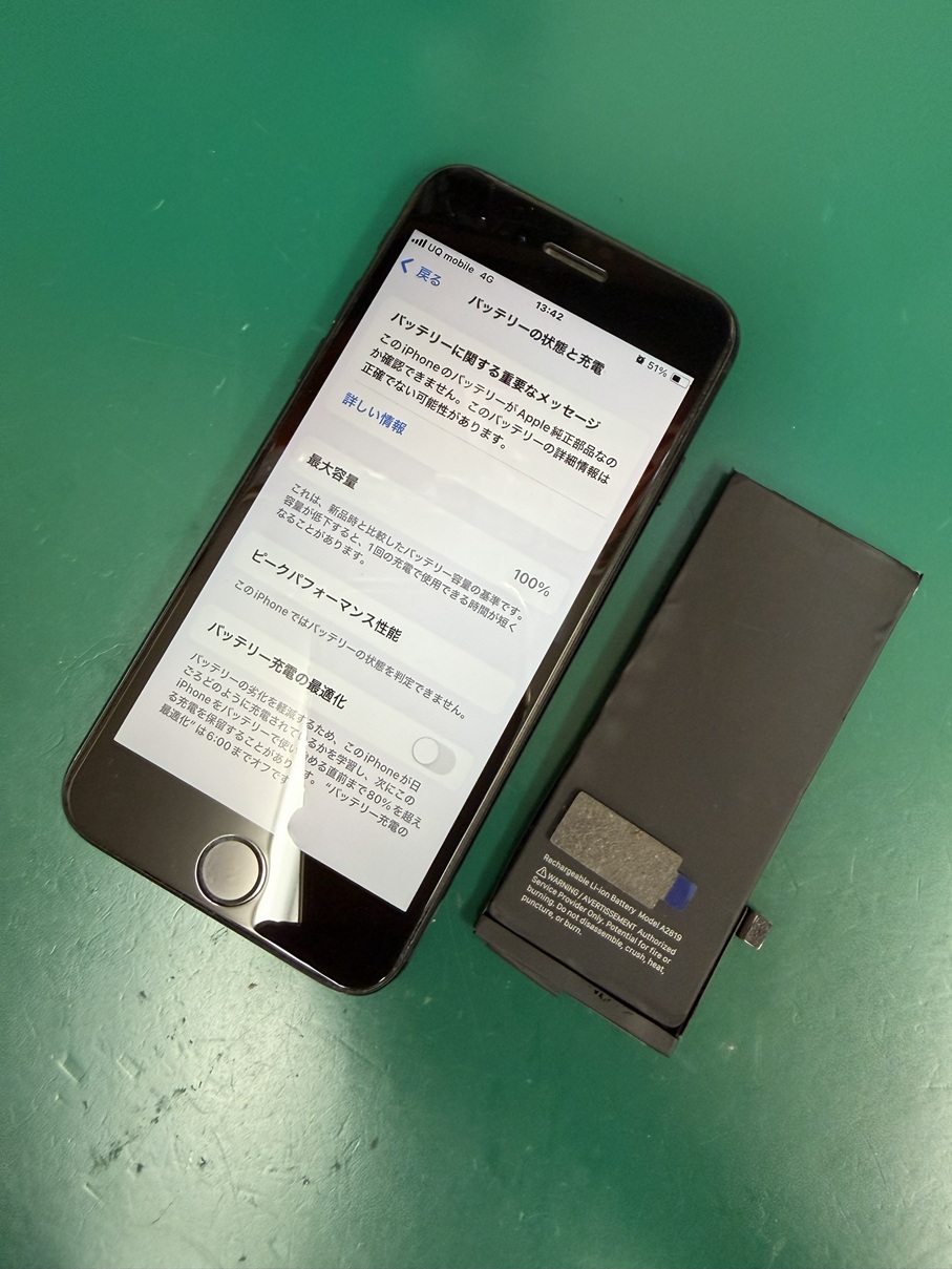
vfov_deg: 71.6
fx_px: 880
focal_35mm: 24
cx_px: 476
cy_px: 634
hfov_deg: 56.8
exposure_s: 1/100
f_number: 2.2
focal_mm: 2.22
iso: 250
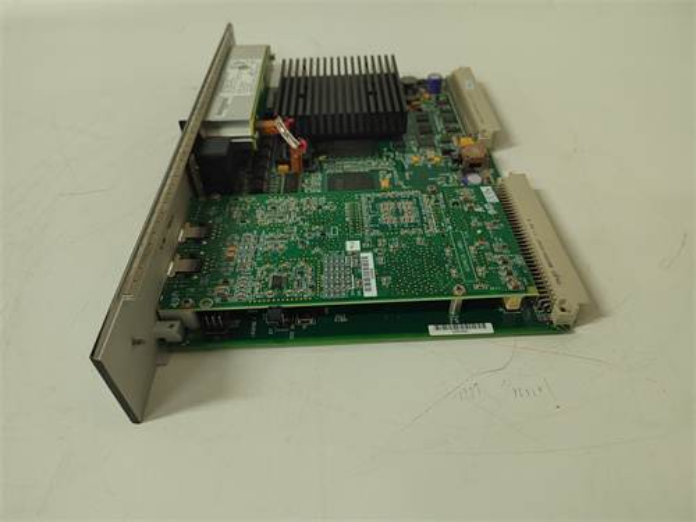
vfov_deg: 58.9
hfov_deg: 73.9
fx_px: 462
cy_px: 261
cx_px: 348
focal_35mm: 23
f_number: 1.9
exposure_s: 1/100
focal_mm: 5.52
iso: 1850
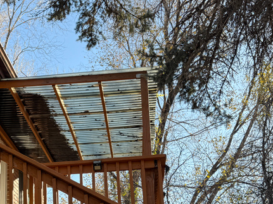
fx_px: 449
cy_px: 165
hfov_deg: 33.1
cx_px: 65
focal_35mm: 57
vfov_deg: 25.2
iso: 80
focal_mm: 6.76
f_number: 1.78
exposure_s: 1/683
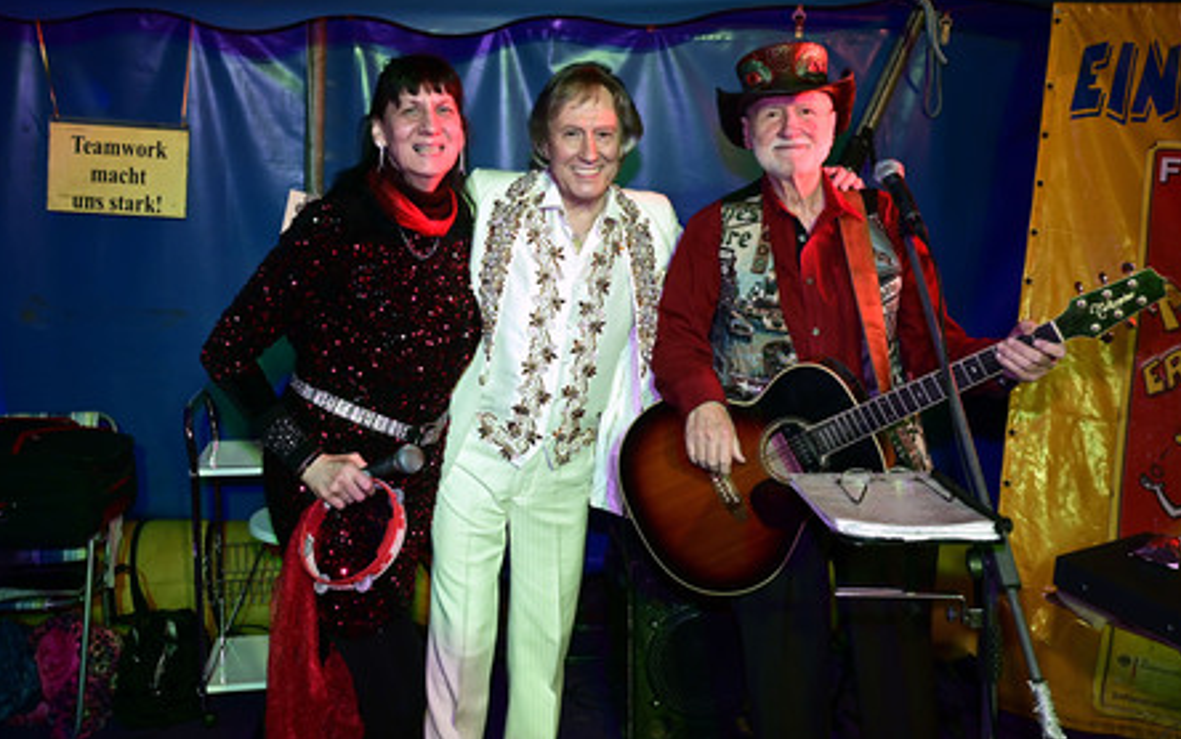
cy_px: 343
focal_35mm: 31
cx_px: 587
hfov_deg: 62.0
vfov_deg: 41.2
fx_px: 983
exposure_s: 1/160
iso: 2000
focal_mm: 29.5
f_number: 6.3
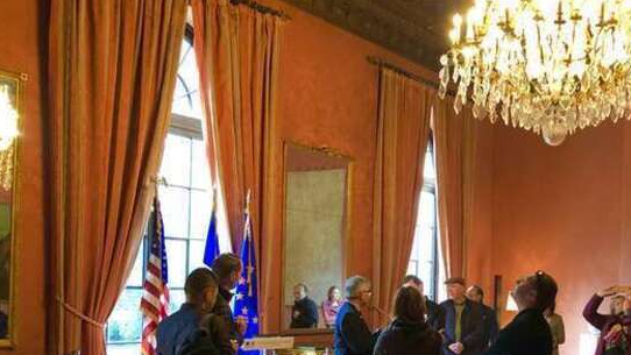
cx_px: 462
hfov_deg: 44.2
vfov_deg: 26.0
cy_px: 291
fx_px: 753
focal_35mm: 45
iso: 100
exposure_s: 1/15
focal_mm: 4
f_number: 1.8
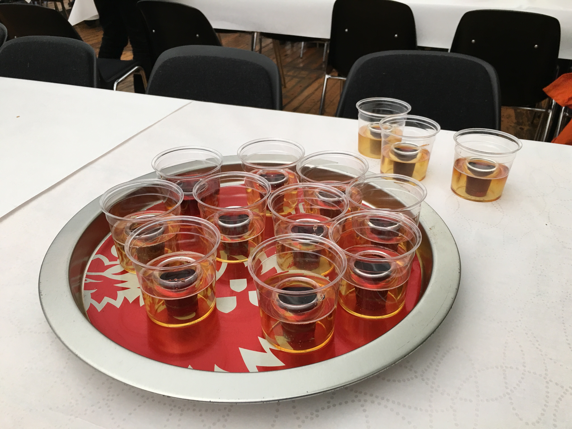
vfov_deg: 48.2
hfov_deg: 61.7
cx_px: 286
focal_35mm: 29
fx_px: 479
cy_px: 214
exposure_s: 1/33
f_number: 2.2
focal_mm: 4.15
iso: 50
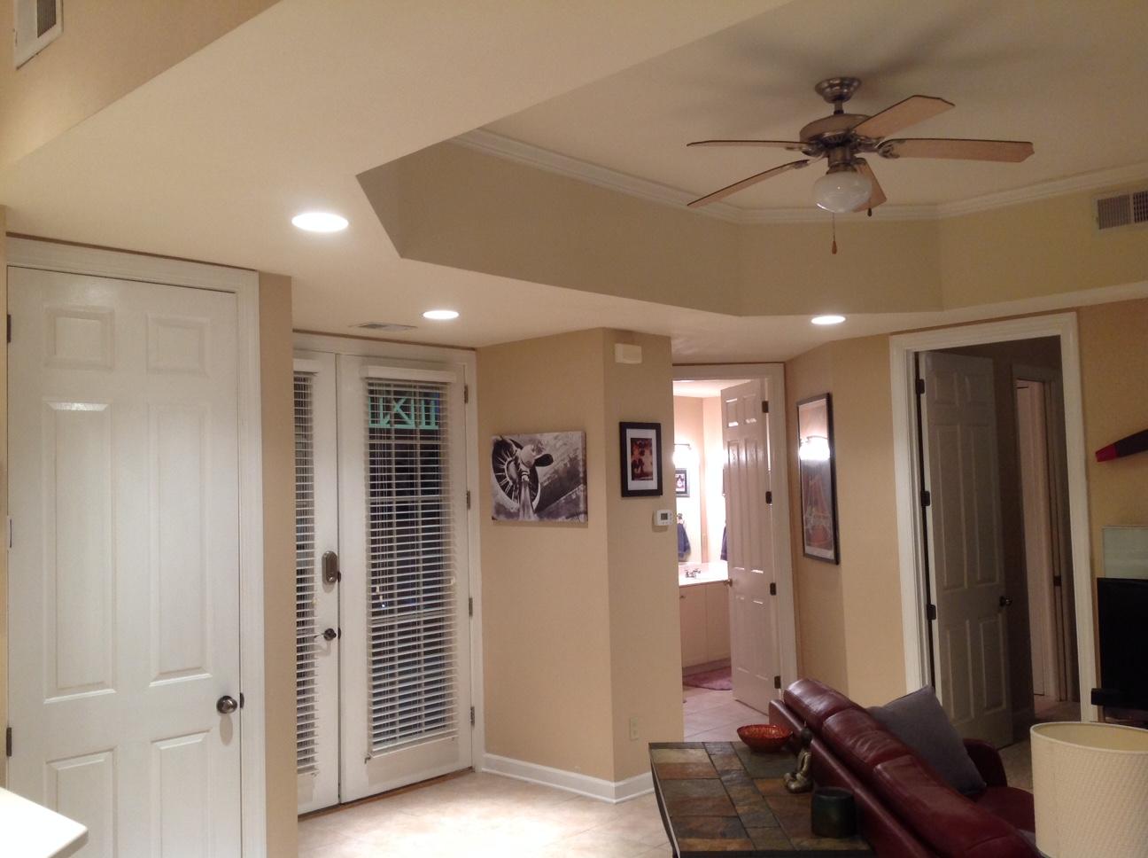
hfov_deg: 52.7
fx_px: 1159
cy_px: 429
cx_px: 574
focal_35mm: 35
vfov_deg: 40.6
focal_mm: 4.28
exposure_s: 1/15
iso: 100
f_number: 2.4
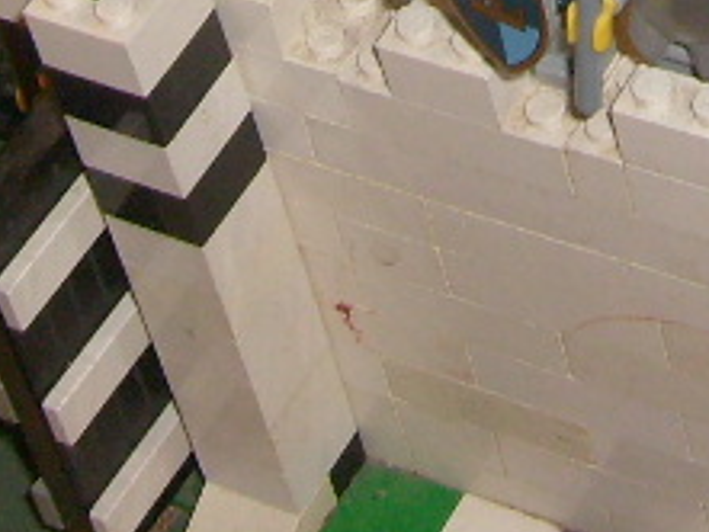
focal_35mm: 162
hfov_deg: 12.1
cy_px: -670
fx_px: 3320
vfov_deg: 8.5
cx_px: 613
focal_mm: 5.8
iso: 100
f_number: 2.8
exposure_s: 1/45
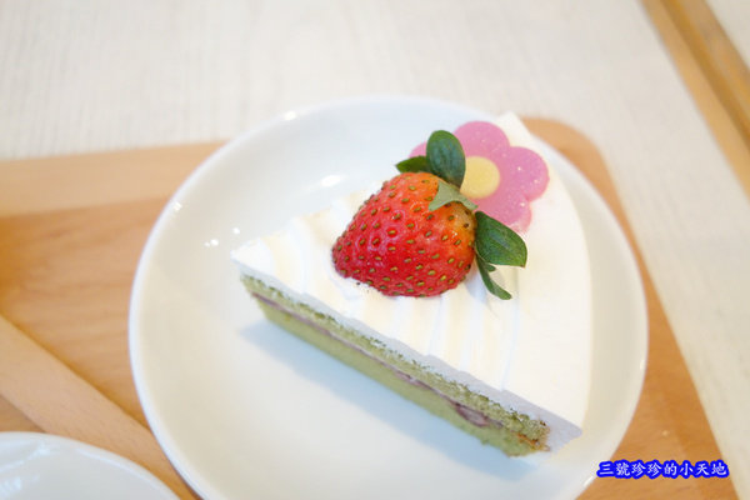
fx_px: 583
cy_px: 250
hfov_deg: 65.5
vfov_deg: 46.4
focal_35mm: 28
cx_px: 375
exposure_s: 1/30
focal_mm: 10.4
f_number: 2.8
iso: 800
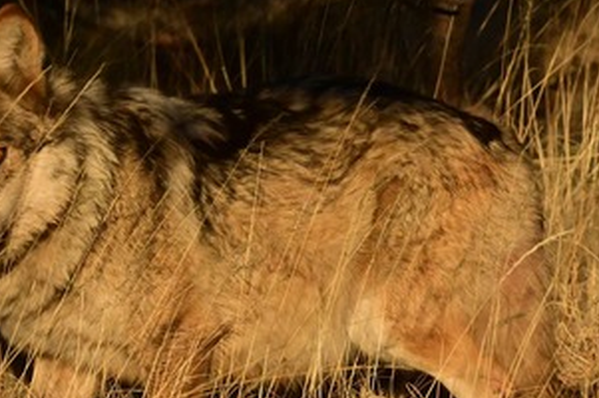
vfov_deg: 3.3
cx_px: 257
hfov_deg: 4.9
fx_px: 6997
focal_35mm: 421
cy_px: 262
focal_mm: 240
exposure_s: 1/4000
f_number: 16
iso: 5000
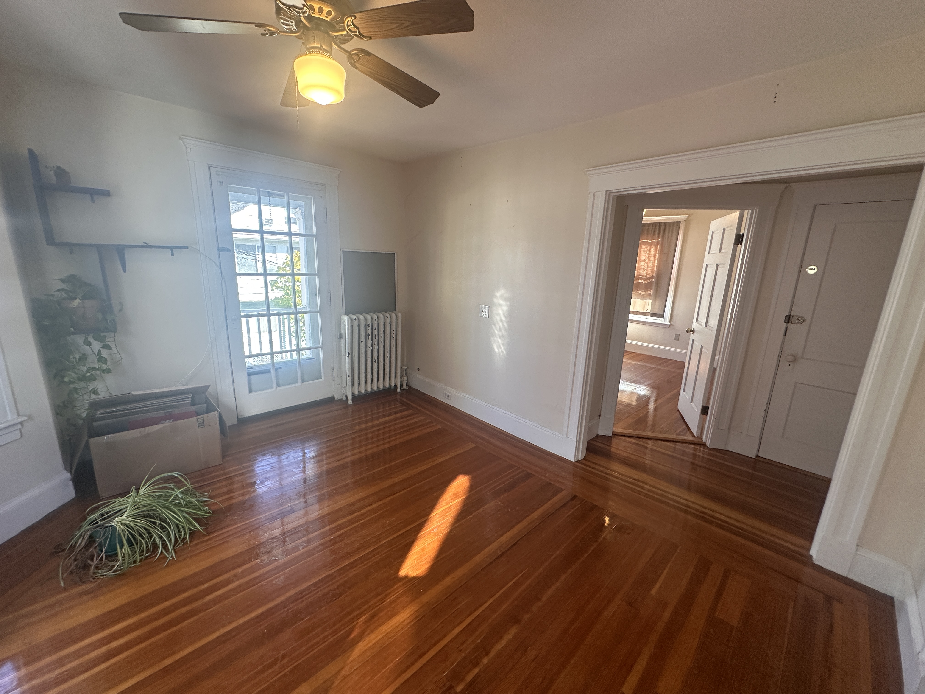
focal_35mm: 14
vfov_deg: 85.7
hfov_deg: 102.1
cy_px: 347
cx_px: 462
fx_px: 374
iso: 125
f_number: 2.2
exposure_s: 1/120
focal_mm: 2.22
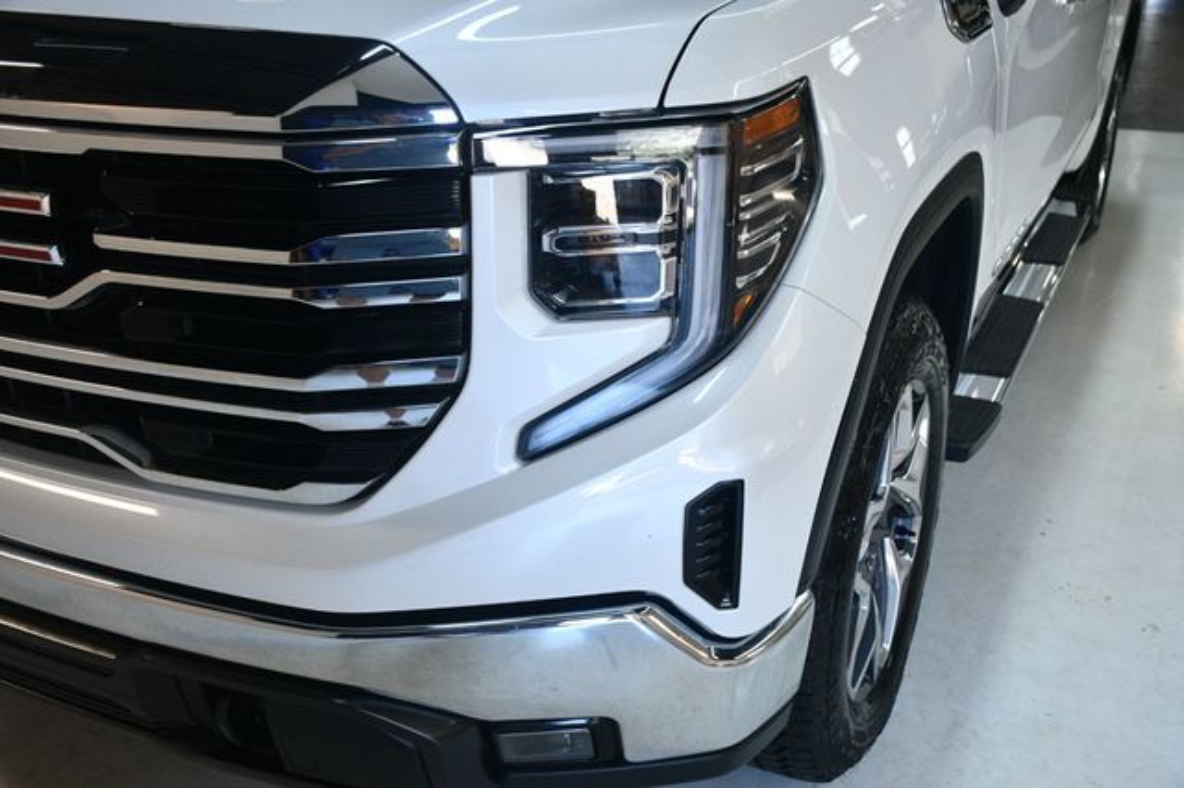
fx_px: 1183
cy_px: 394
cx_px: 592
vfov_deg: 36.8
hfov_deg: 53.2
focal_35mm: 36
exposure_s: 1/160
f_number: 3.8
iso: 800
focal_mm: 24
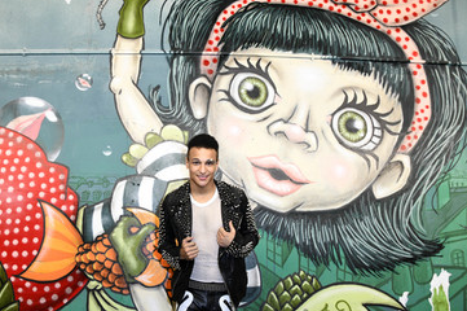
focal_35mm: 35
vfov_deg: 37.7
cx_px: 188
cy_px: 175
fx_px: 454
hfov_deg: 54.1
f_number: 6.3
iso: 2000
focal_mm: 28
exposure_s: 1/60
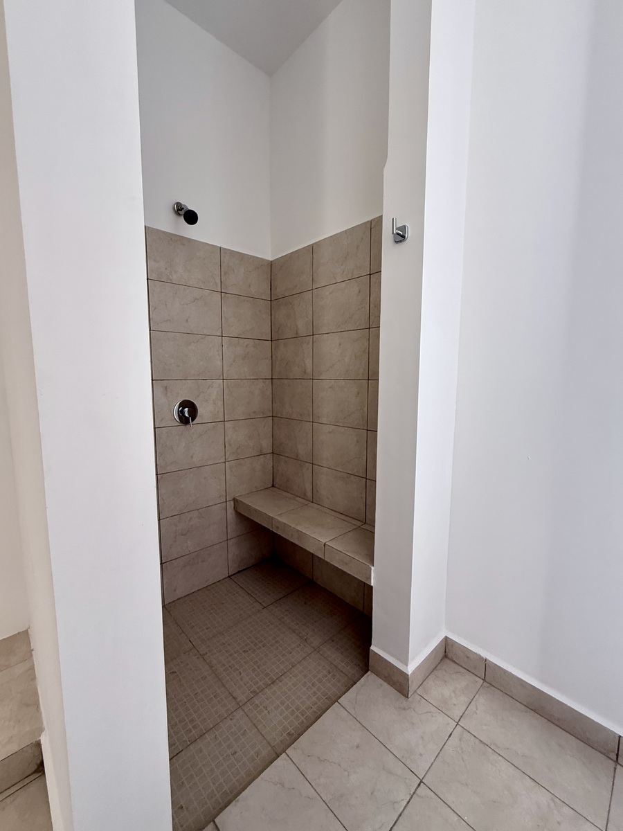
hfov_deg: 85.7
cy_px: 416
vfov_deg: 102.1
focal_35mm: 14
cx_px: 312
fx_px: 336
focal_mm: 2.22
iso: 200
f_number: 2.2
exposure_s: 1/99
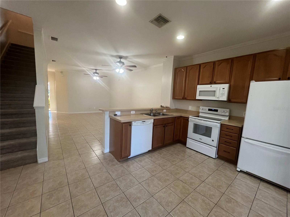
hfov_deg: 106.2
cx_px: 145
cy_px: 108
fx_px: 109
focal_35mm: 13
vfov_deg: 89.9
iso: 250
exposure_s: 1/120
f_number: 1.8
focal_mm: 1.57
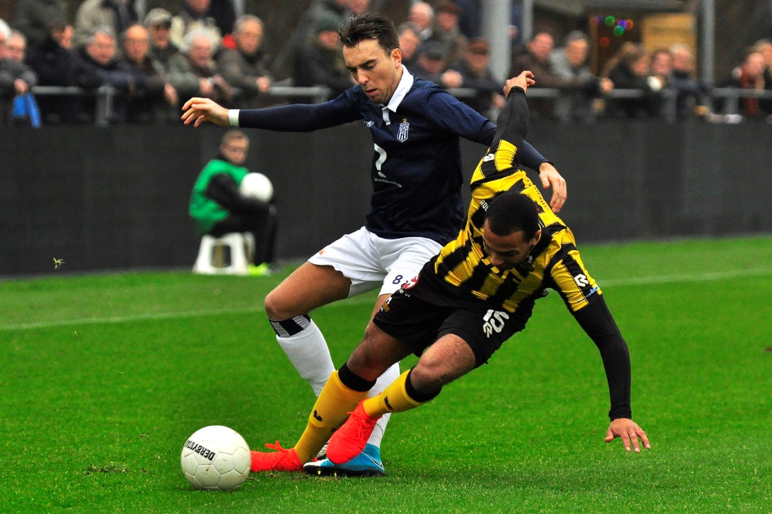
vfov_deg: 4.2
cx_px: 386
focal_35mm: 330
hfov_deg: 6.2
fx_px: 7075
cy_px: 257
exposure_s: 1/1000
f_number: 4
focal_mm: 220
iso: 1000
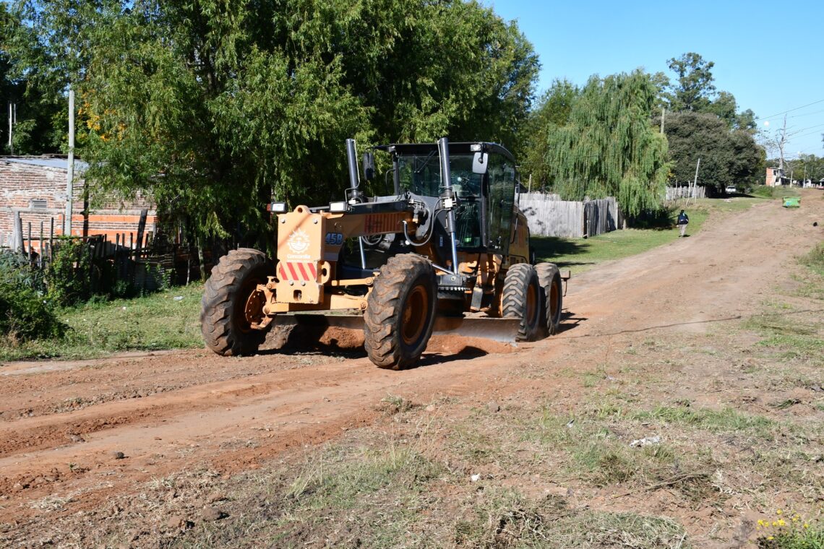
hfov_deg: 43.6
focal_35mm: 45
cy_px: 274
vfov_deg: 29.9
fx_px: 1030
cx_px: 412
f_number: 8
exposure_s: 1/250
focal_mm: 30
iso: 100
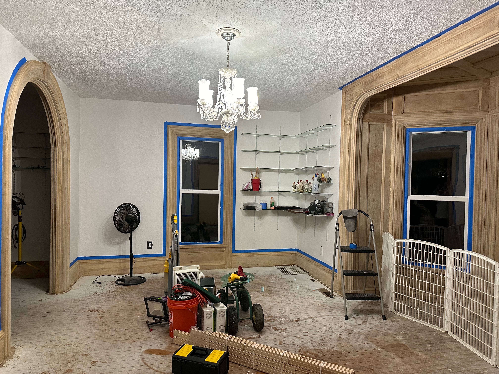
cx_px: 250
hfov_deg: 71.6
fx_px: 346
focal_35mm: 24
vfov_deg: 56.8
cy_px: 187
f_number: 1.78
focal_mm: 6.86
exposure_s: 1/60
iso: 320
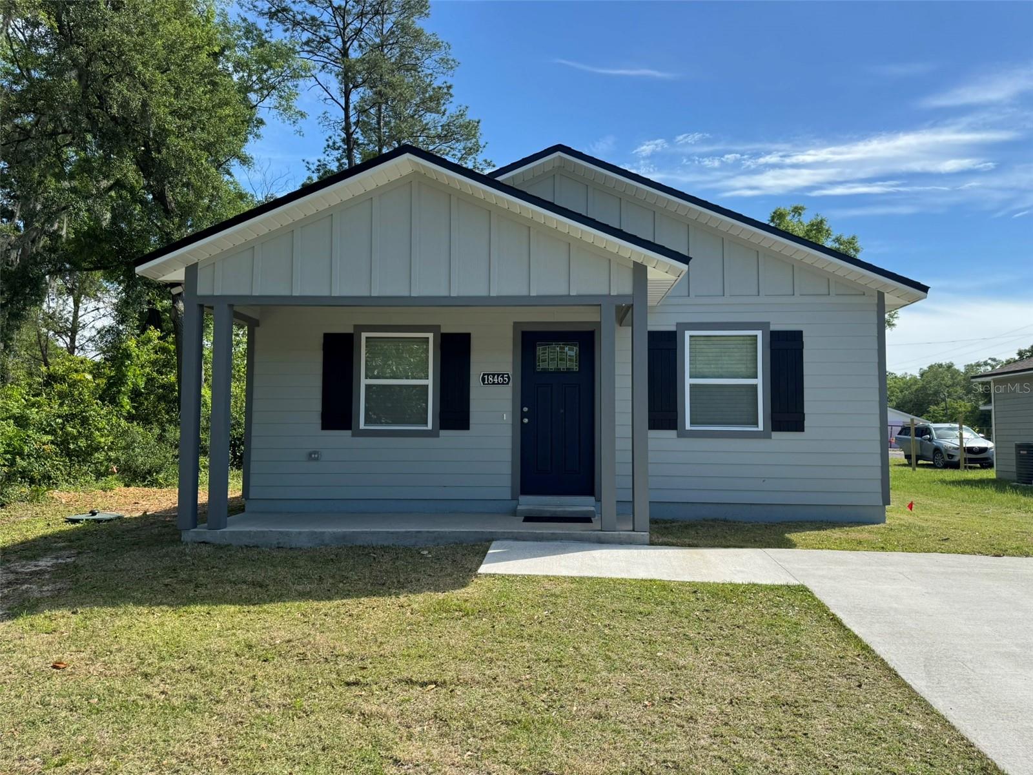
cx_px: 516
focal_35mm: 24
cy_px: 388
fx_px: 716
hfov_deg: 71.6
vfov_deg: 56.8
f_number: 1.78
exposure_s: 1/2506
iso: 80
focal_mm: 6.86
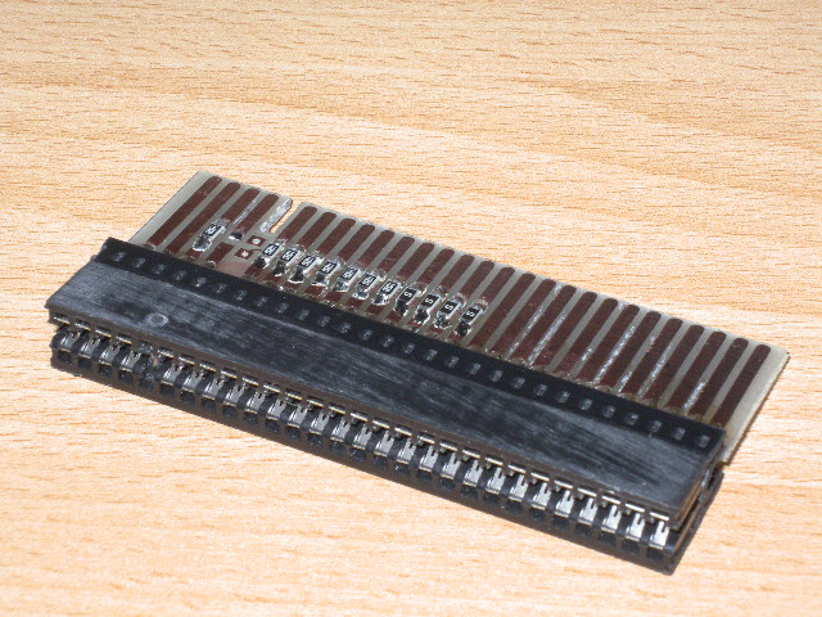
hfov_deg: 17.3
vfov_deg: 13.0
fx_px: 2707
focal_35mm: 114
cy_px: 308
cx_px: 411
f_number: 7.8
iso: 400
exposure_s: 1/80
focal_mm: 23.8
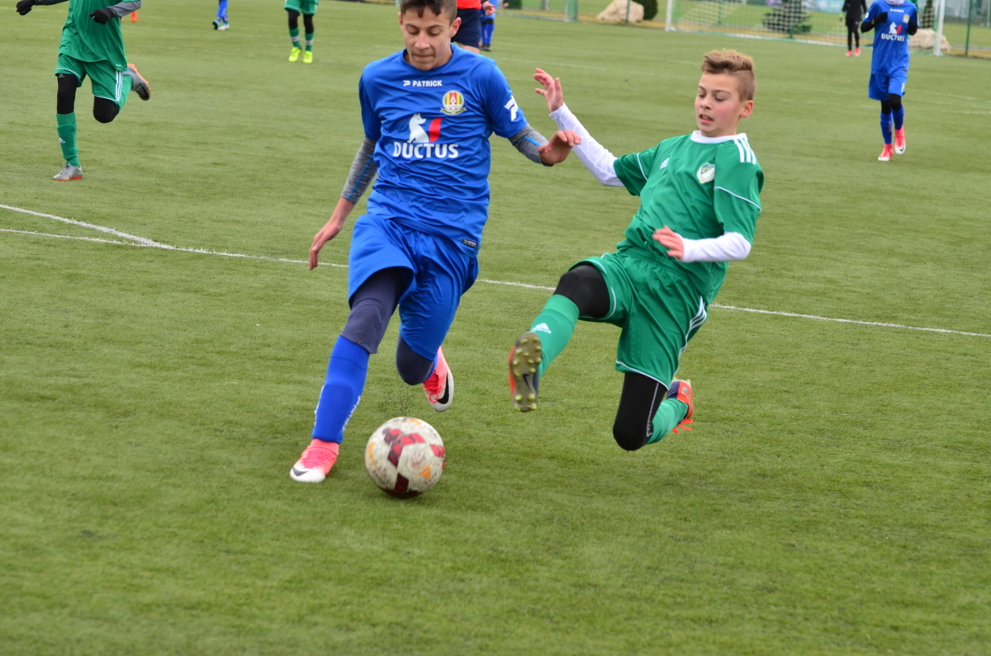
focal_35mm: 138
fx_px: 3791
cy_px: 328
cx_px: 496
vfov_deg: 9.9
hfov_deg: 14.9
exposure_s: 1/640
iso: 800
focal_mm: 92
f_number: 5.6
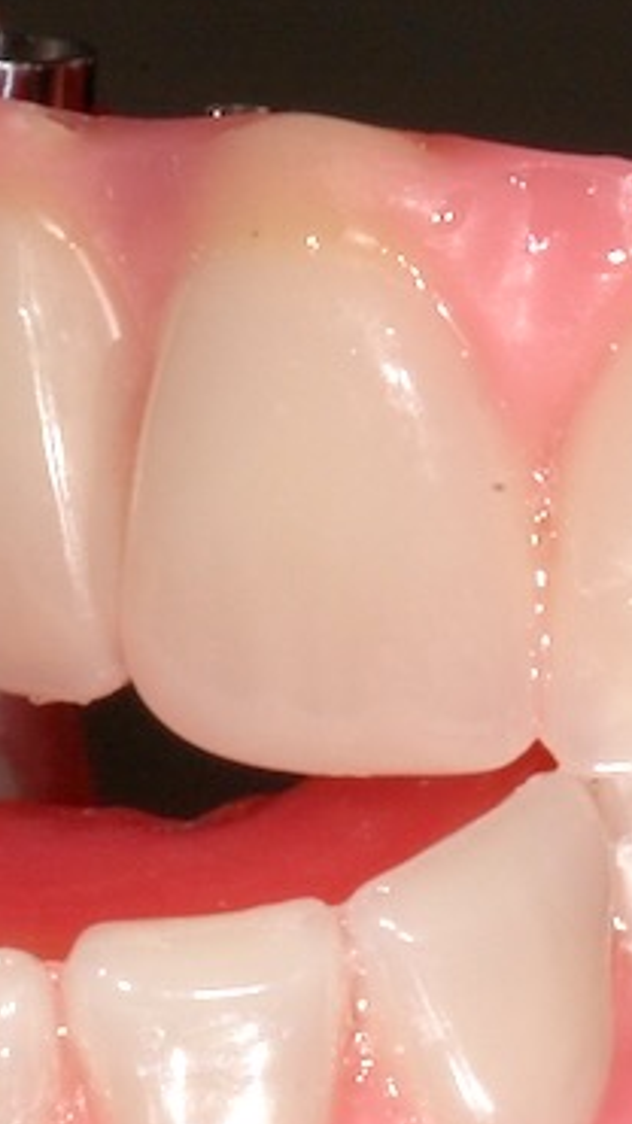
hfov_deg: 2.1
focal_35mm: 571
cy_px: 887
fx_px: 17014
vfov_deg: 3.8
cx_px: 428
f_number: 32
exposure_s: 1/60
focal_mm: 105
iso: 200
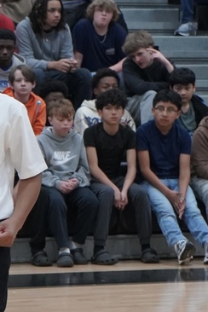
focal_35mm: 196
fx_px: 1699
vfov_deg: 10.5
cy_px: 153
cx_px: -41
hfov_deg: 7.0
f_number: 5.6
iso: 3200
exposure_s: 1/160
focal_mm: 70
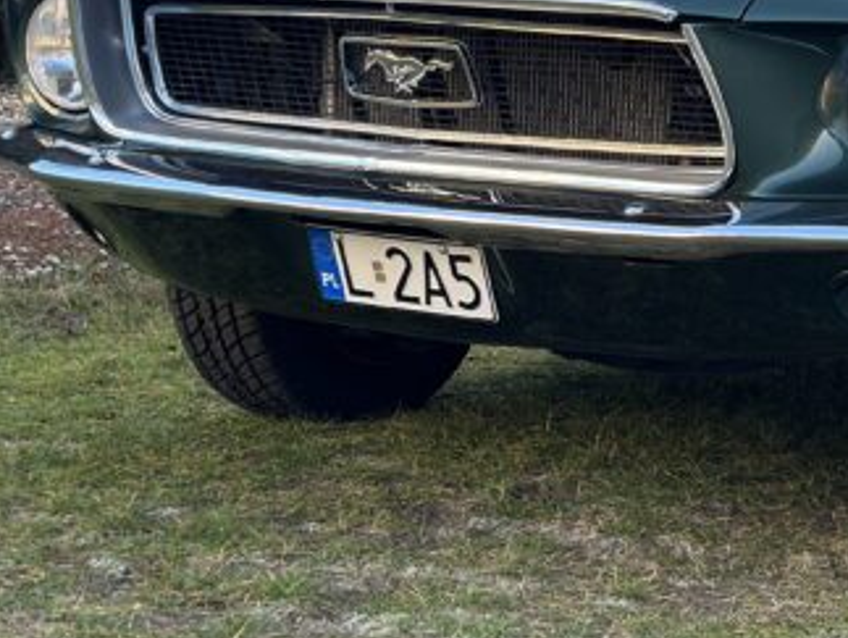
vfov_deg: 13.0
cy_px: 144
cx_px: 958
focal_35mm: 114
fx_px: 2796
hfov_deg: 16.7
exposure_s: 1/271
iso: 80
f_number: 1.78
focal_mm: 6.86
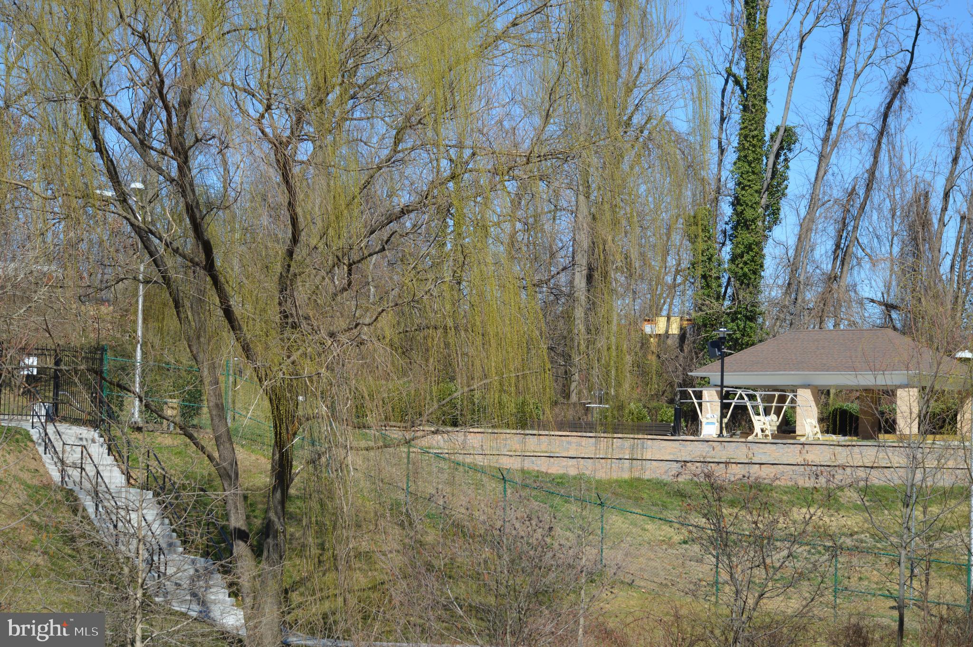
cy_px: 324
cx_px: 486
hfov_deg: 23.4
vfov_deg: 15.7
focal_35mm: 87
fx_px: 2349
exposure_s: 1/500
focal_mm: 58
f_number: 5.6
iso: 125
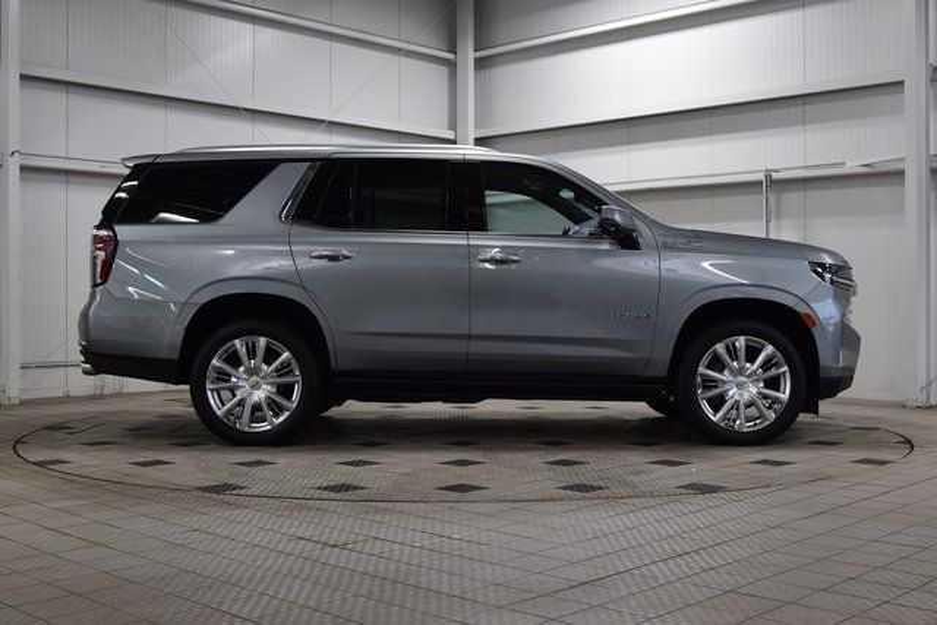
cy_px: 312
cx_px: 468
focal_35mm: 44
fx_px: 1132
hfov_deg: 45.0
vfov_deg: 30.9
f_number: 7.1
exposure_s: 1/25
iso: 400
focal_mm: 29
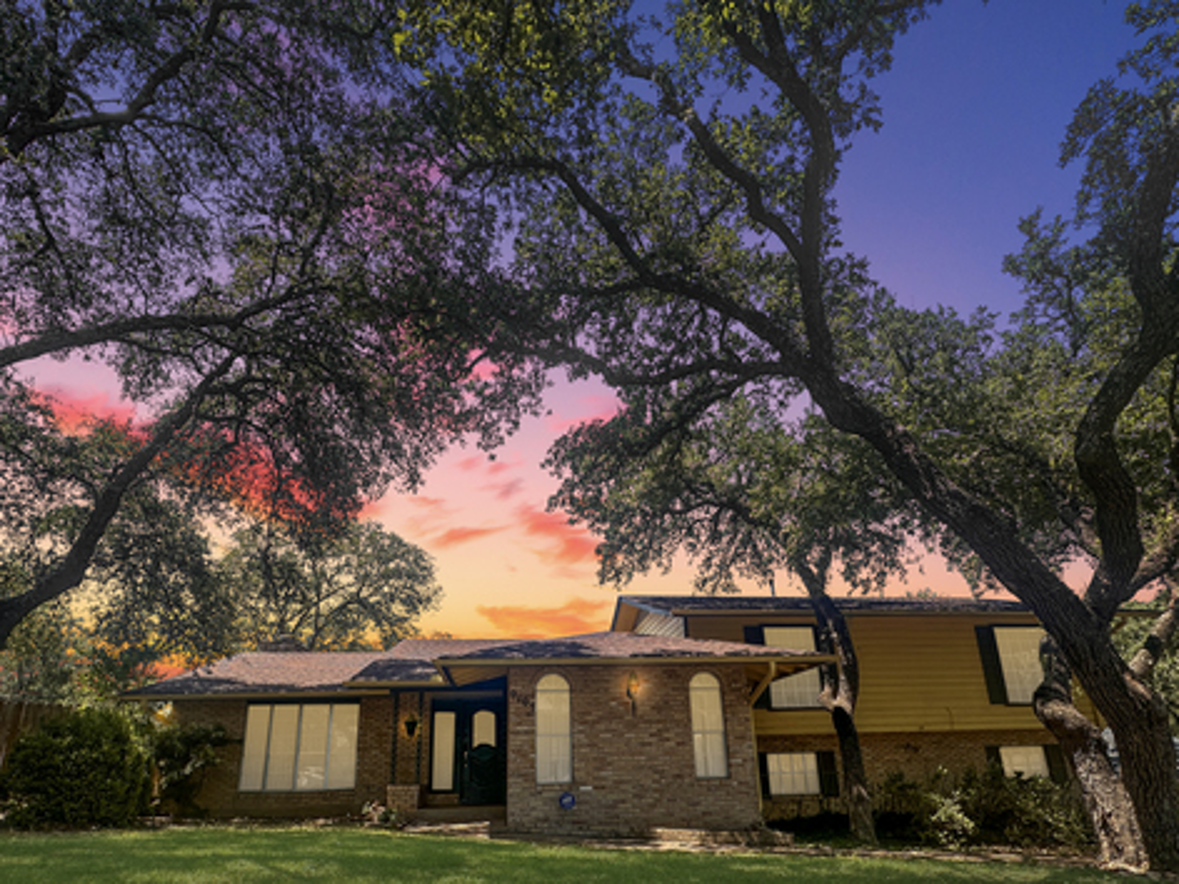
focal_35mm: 19
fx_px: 647
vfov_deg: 66.8
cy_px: 589
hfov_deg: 84.7
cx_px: 592
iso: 40
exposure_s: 1/831
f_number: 2.2
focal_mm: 2.22
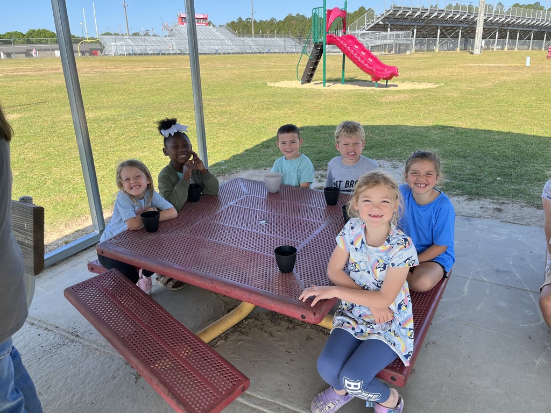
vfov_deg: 53.1
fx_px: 414
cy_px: 206
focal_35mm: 26
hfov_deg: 67.3
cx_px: 276
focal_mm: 5.1
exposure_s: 1/967
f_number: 1.6
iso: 50
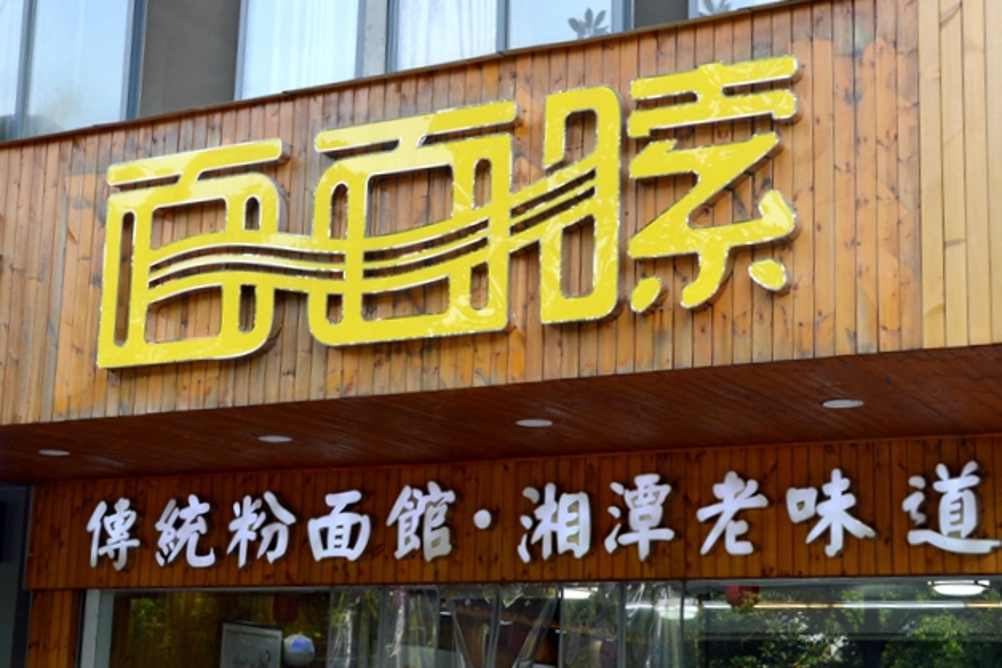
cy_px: 412
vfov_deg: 27.4
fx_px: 1364
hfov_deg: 40.2
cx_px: 408
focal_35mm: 49
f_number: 6.3
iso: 200
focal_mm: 24
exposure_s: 1/80
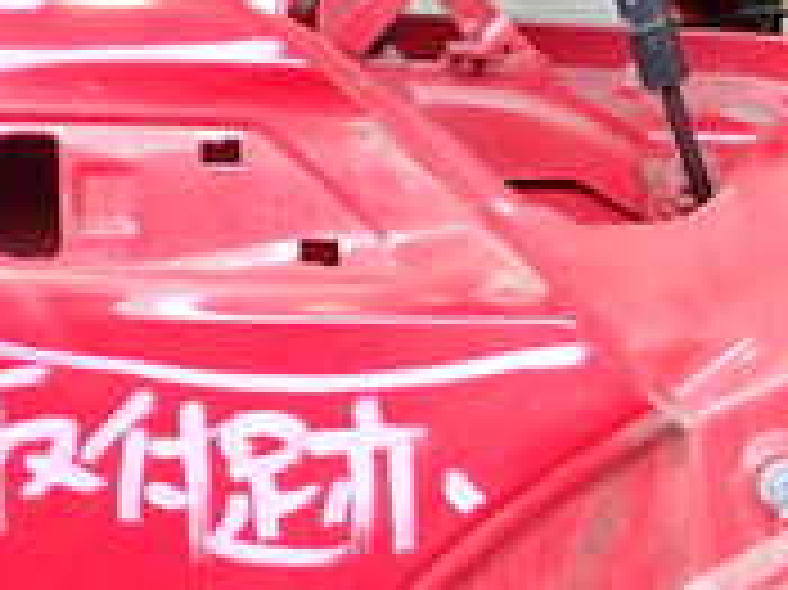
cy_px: 486
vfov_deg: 14.3
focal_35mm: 103
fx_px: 2343
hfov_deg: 18.8
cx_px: 702
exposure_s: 1/50
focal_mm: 5.4
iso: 200
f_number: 2.3
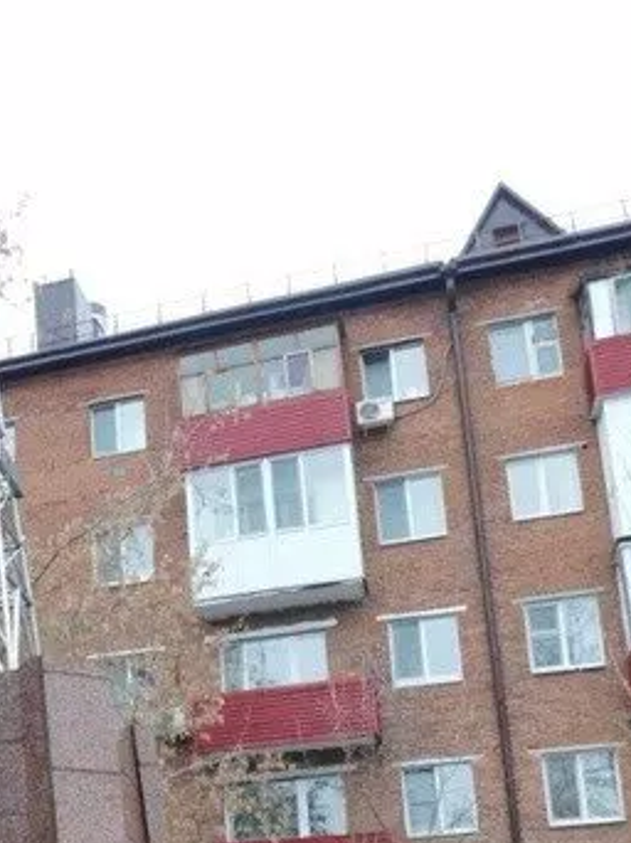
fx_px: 1192
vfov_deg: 36.1
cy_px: 791
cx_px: 0
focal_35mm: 49
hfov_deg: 27.9
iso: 125
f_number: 3
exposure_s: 1/50
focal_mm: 4
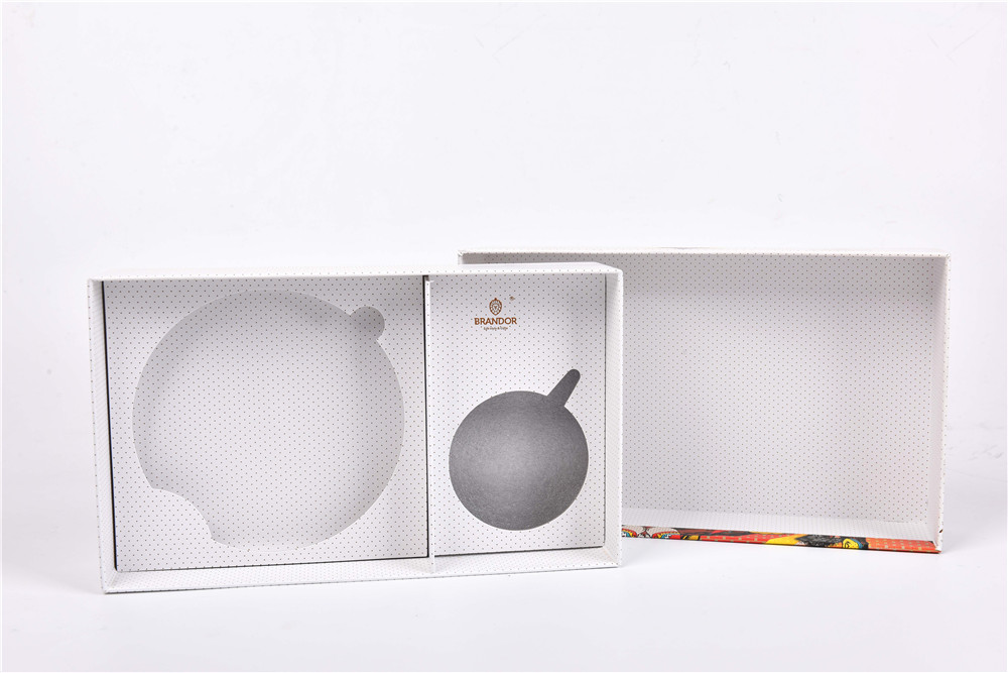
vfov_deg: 30.5
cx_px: 504
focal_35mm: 44
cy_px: 336
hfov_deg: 44.5
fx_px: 1232
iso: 125
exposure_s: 1/125
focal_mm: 44
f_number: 13
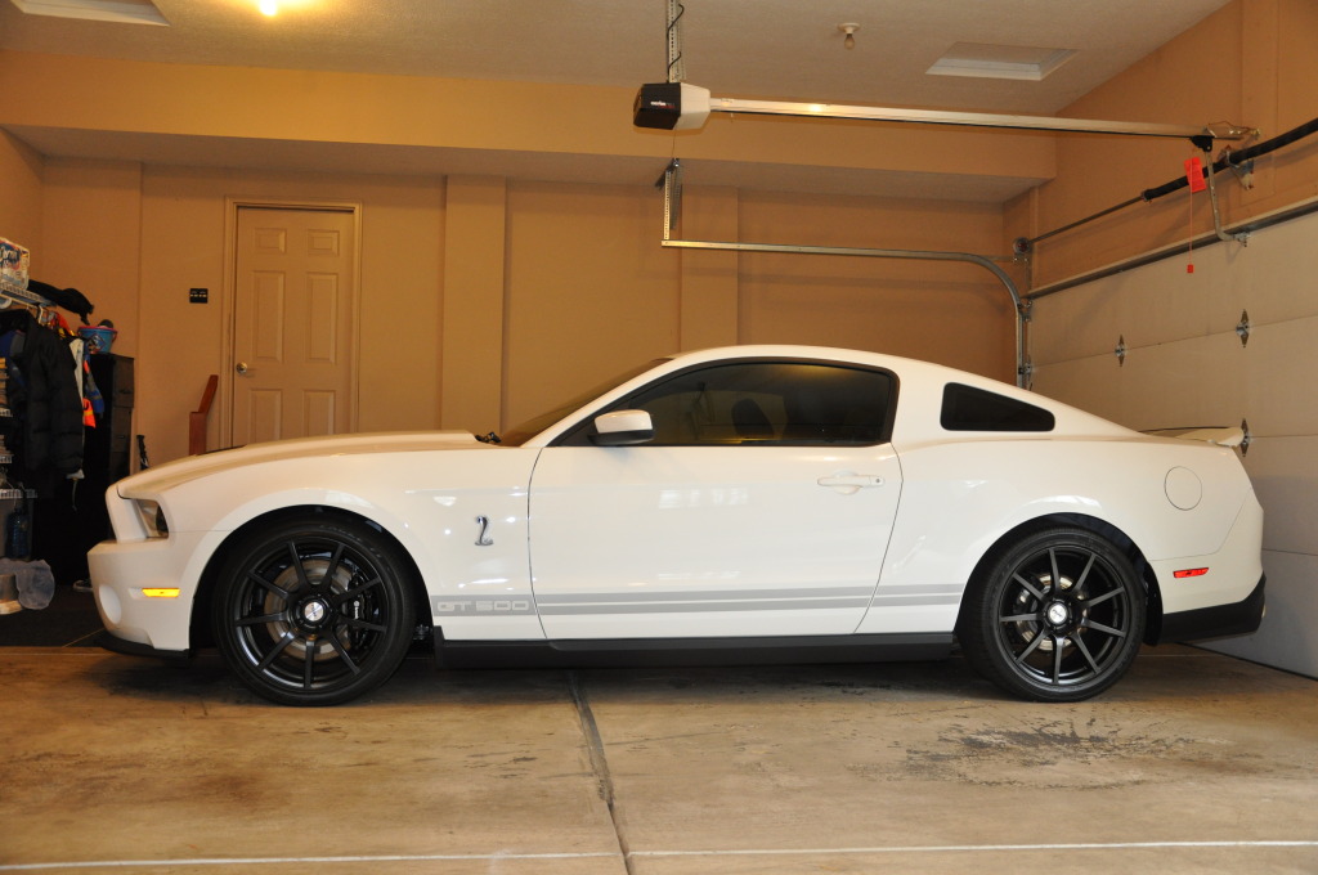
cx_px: 659
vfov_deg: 39.9
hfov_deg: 57.3
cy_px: 438
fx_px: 1207
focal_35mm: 33
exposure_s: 1/60
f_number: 3.8
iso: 800
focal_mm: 22
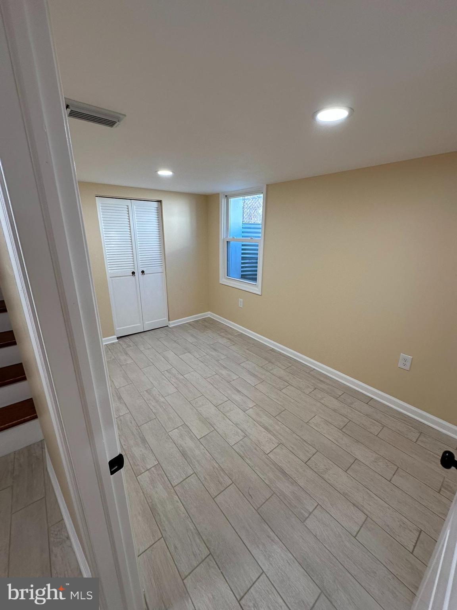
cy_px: 305
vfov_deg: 102.1
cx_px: 228
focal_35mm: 14
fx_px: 246
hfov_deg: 85.7
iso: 100
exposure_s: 1/120
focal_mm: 2.22
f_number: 2.2
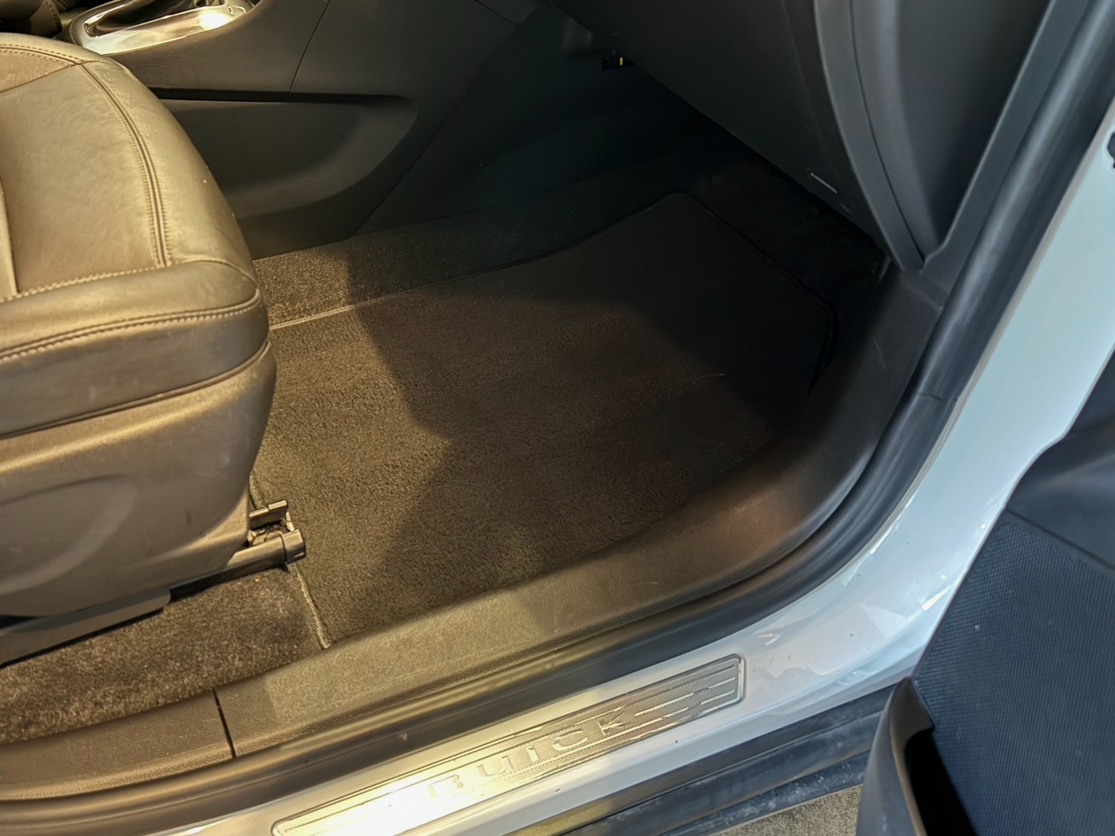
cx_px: 342
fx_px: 1095
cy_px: 342
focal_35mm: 34
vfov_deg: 41.6
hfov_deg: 52.6
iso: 1000
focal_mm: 6.76
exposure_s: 1/9
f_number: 1.78
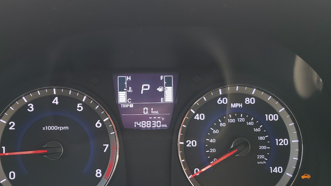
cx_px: 126
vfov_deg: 32.7
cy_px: 111
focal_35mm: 36
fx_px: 316
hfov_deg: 54.7
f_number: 1.5
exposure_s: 1/60.2
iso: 68
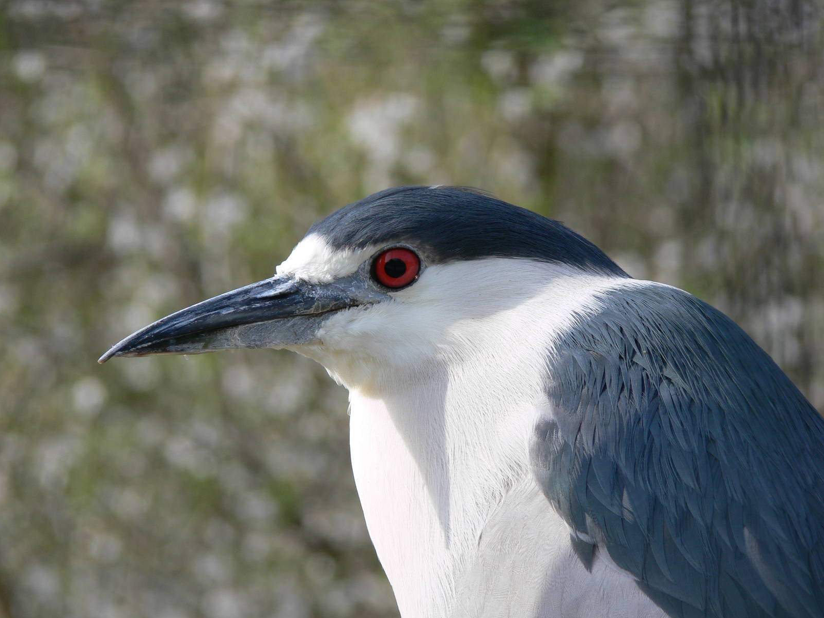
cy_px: 309
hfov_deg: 5.7
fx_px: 8238
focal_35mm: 346
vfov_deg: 4.3
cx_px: 412
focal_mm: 72.9
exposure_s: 1/160
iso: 80
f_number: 5.6
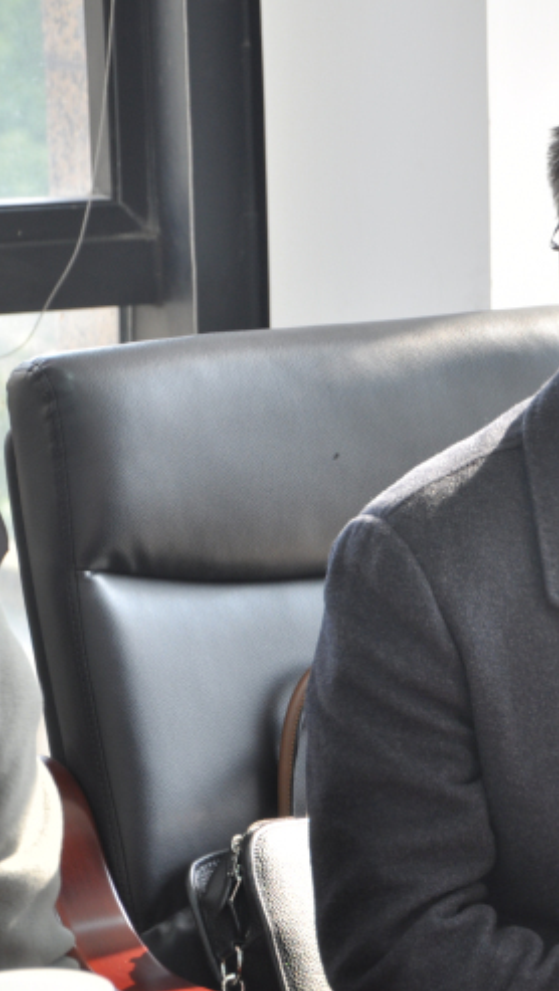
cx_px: 710
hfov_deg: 7.2
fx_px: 4392
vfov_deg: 12.9
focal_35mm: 167
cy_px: 499
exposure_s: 1/20
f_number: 5.3
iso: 360
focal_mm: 70
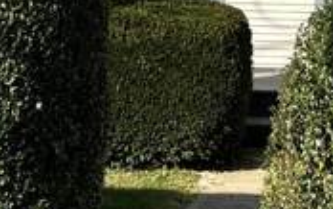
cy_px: -255
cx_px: 239
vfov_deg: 6.2
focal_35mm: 203
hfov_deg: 10.3
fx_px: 1843
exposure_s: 1/4082
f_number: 1.6
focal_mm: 5.96
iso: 50
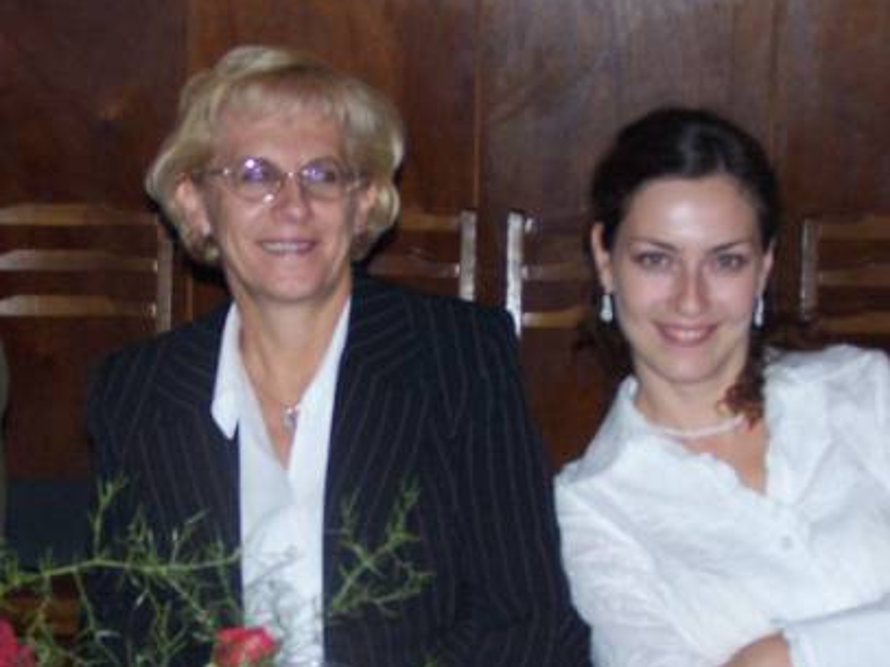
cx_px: 262
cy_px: 461
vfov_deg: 13.4
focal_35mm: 110
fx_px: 2827
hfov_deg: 17.8
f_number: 3.1
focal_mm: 9.3
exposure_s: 1/60
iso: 140
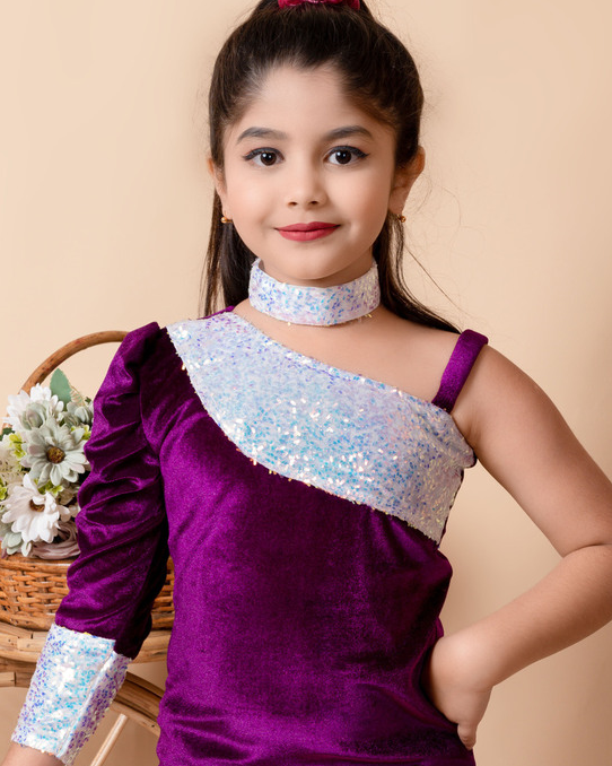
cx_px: 304
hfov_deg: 19.4
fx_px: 1789
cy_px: 498
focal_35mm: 79
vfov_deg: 24.1
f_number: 13
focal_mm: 57
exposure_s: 1/160
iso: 320
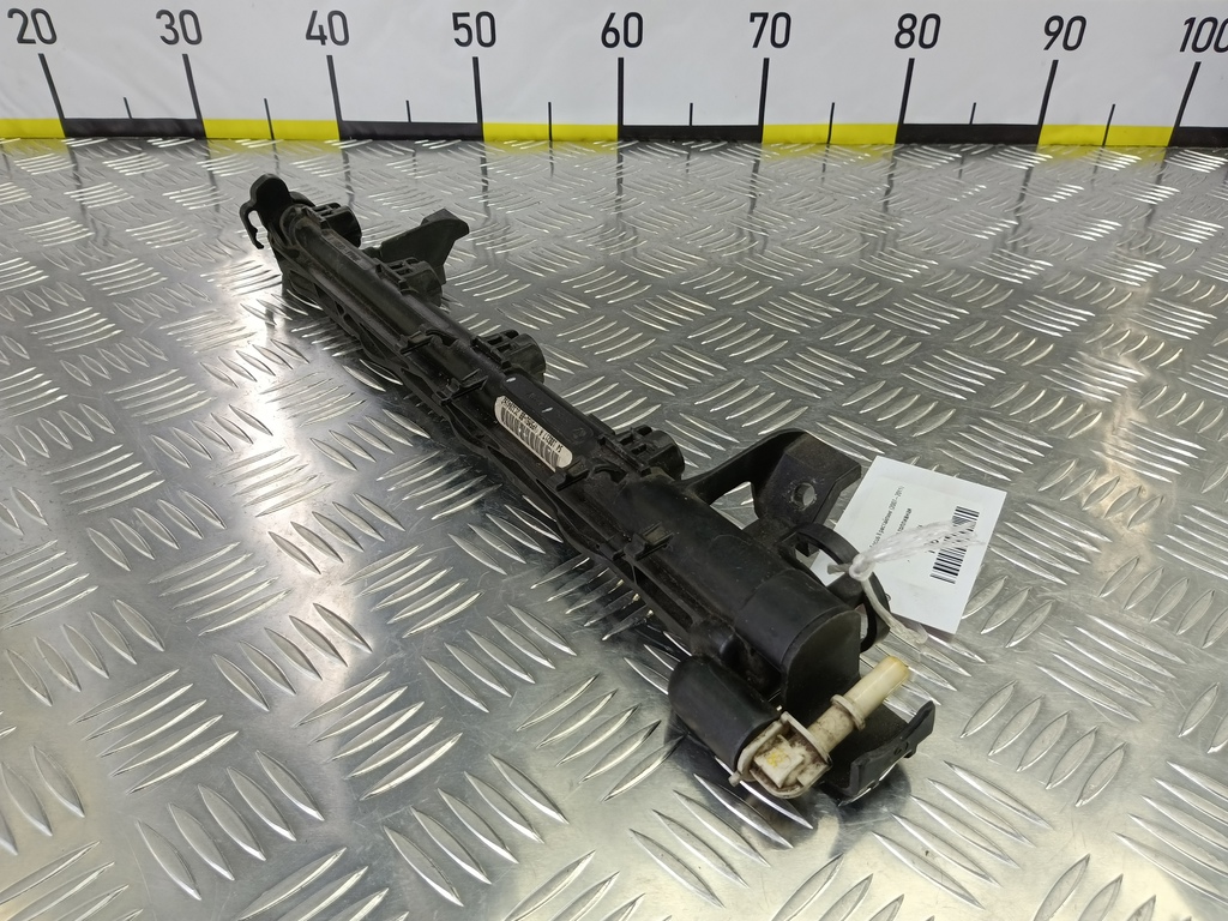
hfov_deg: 73.9
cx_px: 614
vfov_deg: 58.9
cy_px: 460
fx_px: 816
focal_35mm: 23
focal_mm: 4.11
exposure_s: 1/50
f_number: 1.6
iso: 127
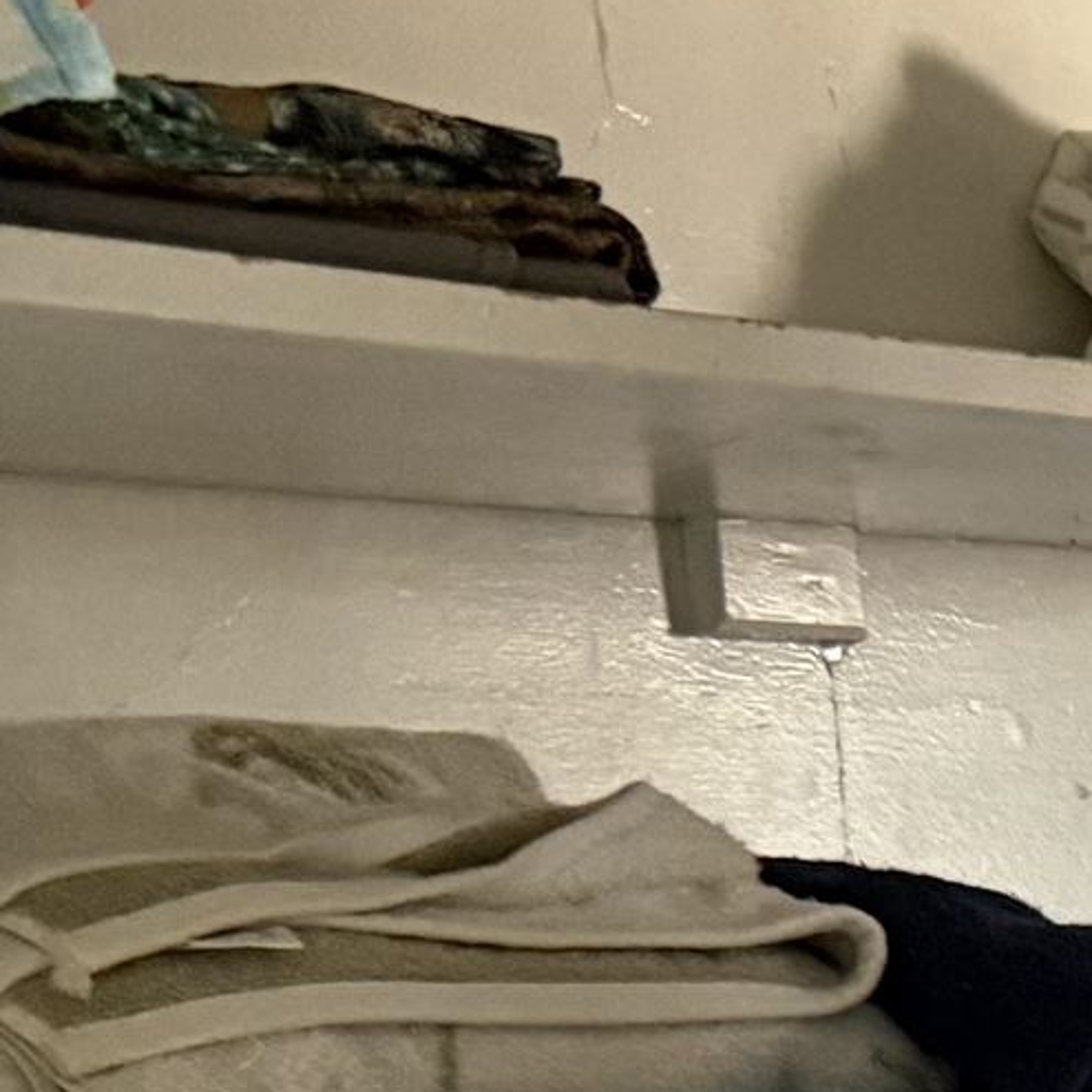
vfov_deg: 12.6
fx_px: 4711
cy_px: 1636
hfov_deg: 11.4
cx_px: 2476
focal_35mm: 132
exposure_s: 1/60
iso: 640
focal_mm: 6.76
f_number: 1.78
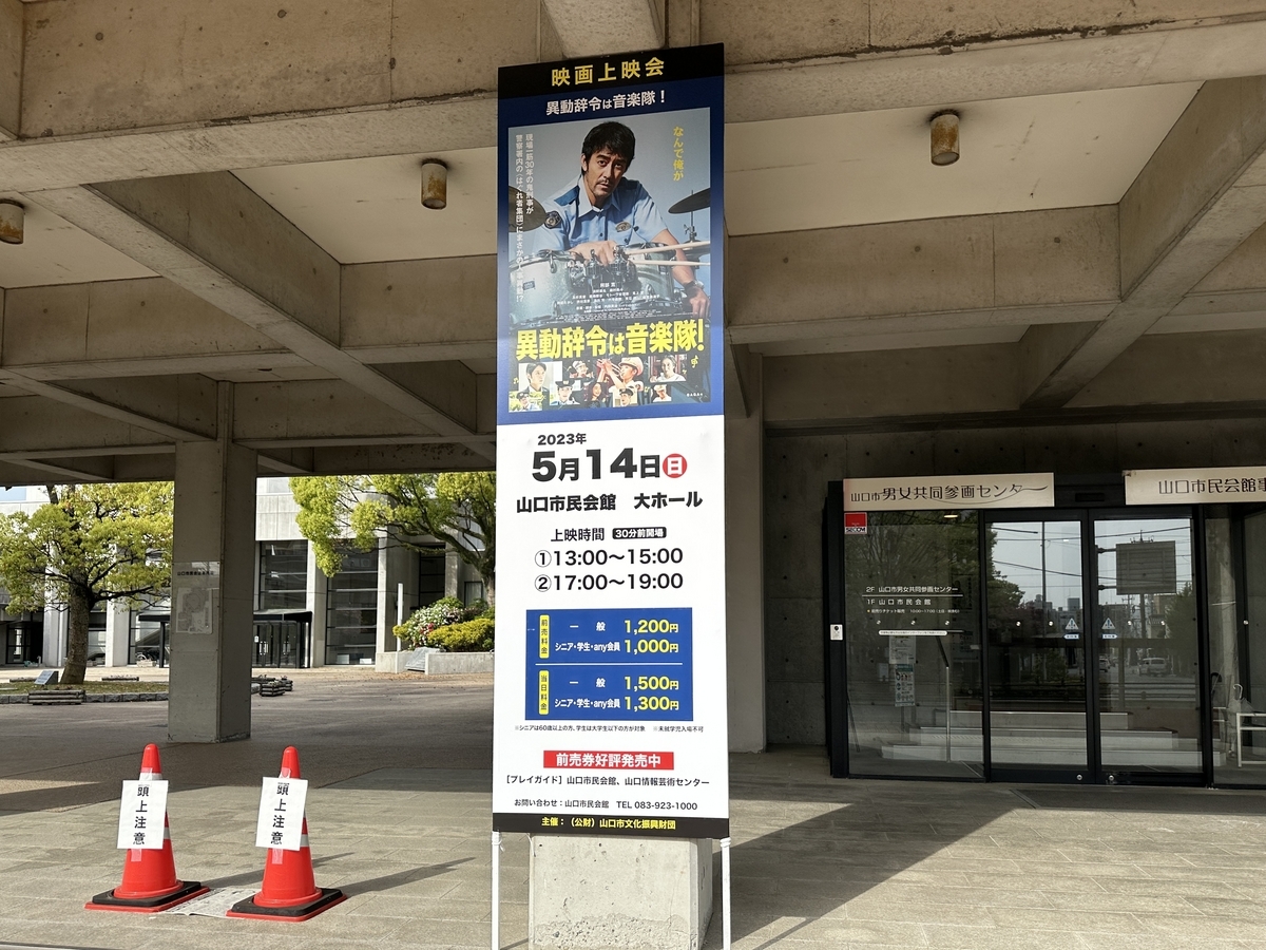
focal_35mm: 24
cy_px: 475
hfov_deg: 71.6
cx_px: 633
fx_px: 878
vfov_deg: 56.8
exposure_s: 1/4762
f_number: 1.78
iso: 80
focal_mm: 6.86
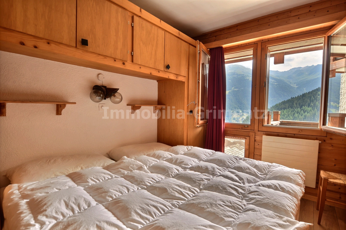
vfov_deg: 72.0
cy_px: 115
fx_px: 159
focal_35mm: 16
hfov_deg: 95.0
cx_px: 173
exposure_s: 1/2
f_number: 9
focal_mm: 11
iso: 400
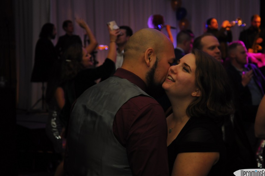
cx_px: 134
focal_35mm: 77
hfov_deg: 26.5
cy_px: 85
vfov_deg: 17.8
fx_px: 563
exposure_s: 1/60
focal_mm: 45
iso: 800
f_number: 5.6
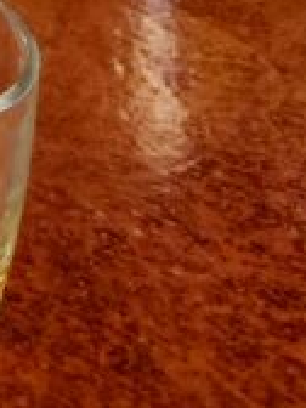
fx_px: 1650
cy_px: -833
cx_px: -435
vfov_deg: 10.2
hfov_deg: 9.4
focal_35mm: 140
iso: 100
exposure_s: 1/60.2
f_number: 1.8
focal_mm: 5.4
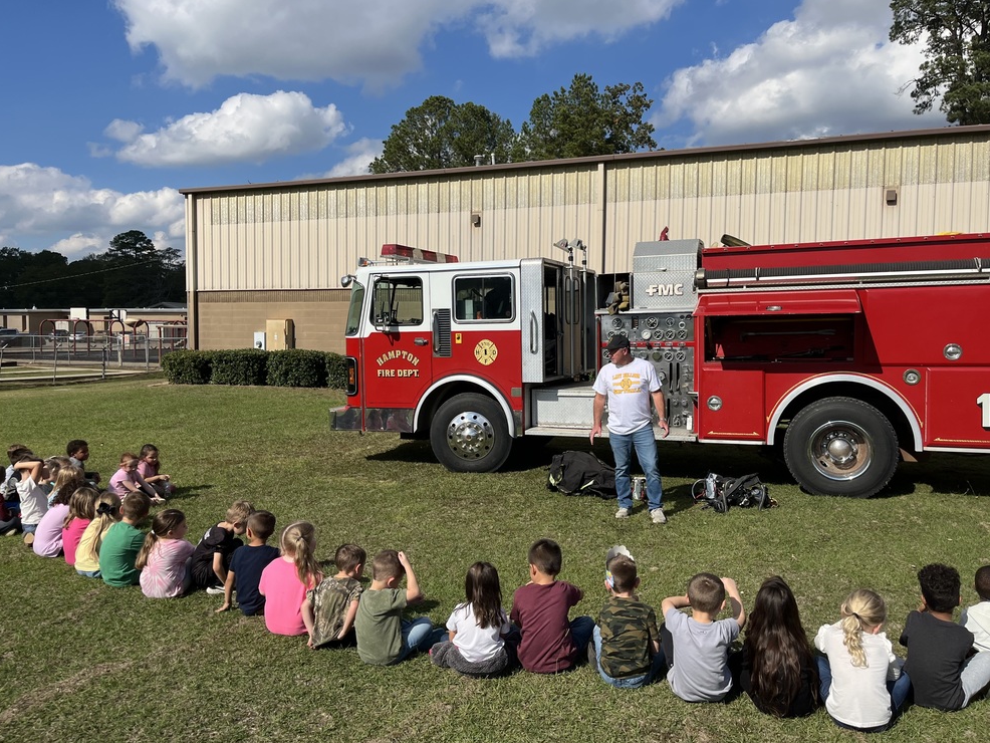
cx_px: 509
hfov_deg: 65.3
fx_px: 772
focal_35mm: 27
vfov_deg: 51.4
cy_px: 367
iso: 50
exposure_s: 1/5848
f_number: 1.6
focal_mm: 5.1
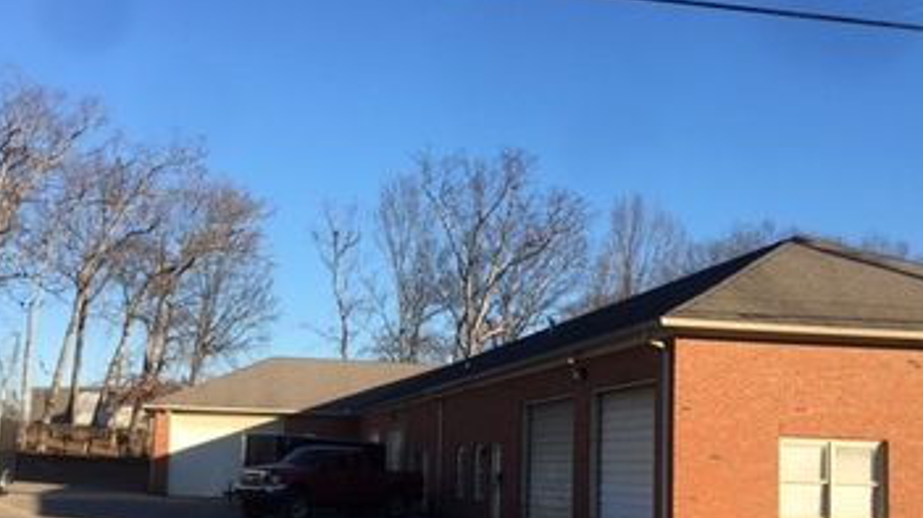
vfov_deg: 26.2
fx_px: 1101
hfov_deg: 45.5
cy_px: 388
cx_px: 426
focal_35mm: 45
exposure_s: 1/855
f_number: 2.2
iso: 25
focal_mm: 4.15
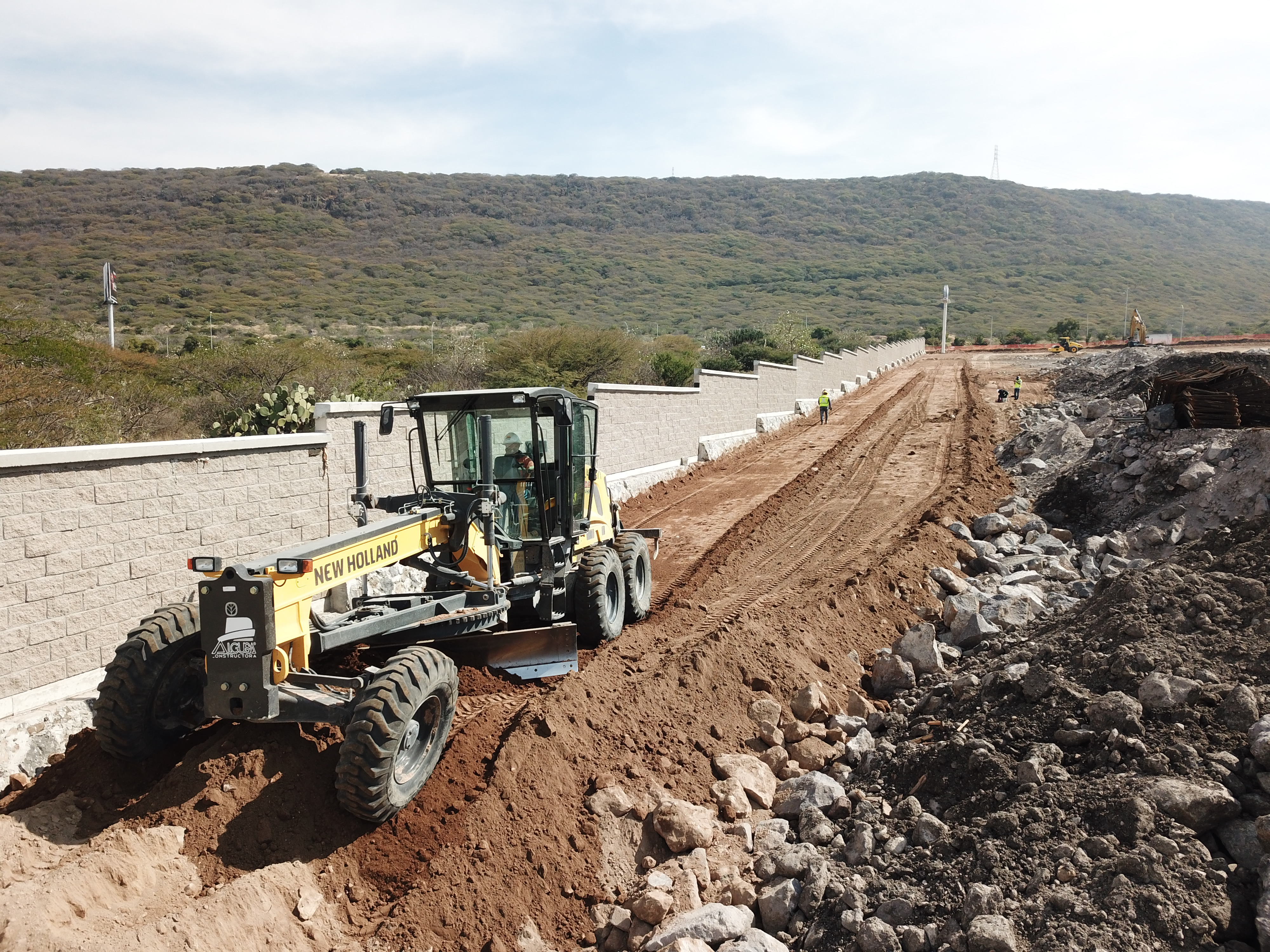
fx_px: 954
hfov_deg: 67.3
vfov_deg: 53.1
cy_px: 476
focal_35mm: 26
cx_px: 635
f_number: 2.2
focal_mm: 4.73
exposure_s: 1/1131
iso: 100
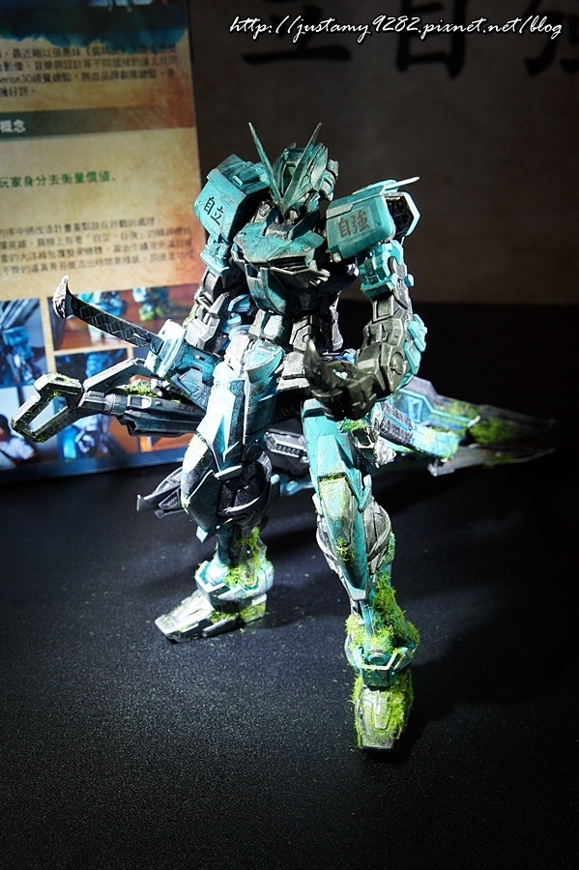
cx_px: 290
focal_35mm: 46
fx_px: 1123
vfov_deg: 42.3
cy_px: 435
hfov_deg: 28.9
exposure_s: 1/50
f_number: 7.1
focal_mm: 31
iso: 500
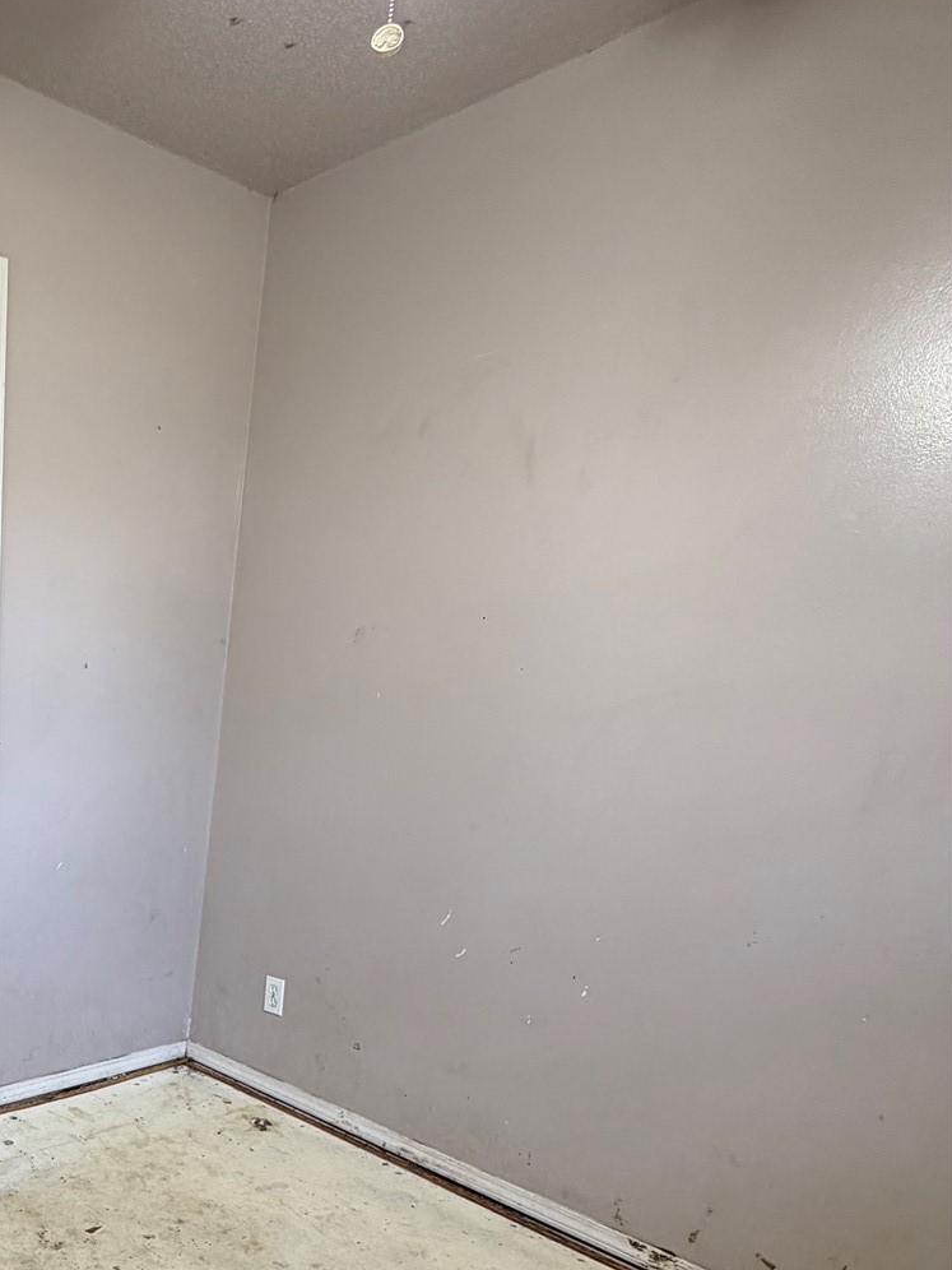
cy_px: 1005
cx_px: 40
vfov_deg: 60.4
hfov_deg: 45.0
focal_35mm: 27
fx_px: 990
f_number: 2.2
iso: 250
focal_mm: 2.22
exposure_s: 1/60
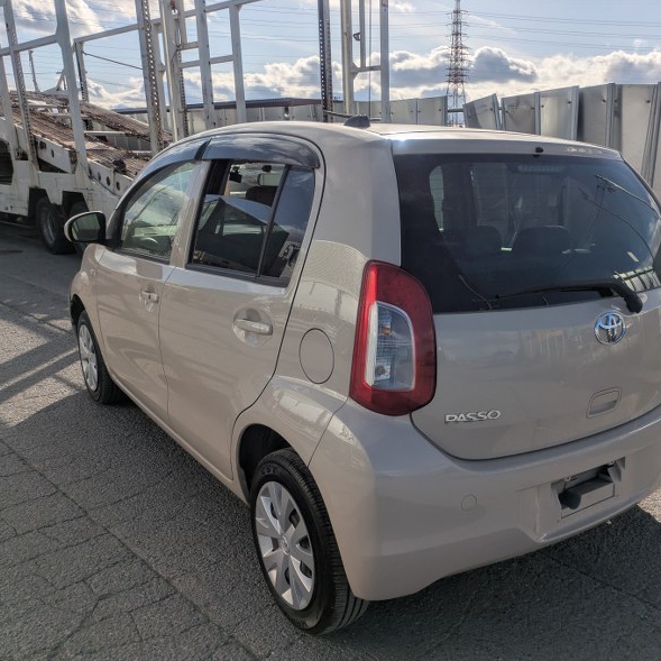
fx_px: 648
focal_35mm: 30
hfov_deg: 53.5
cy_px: 333
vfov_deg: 54.0
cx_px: 406
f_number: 1.89
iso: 49
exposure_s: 1/5076
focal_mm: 5.43
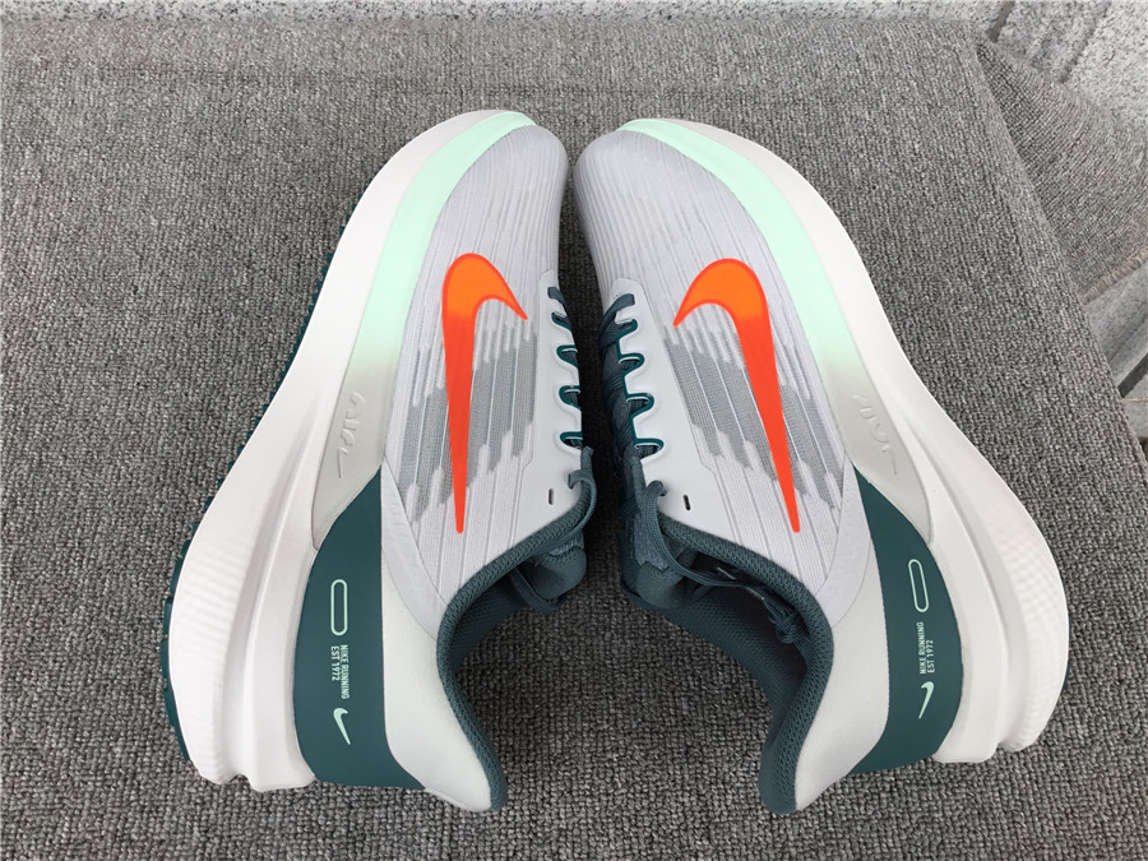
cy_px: 430
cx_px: 574
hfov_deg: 58.4
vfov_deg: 45.4
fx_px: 1028
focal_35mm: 31
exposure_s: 1/100
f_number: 2.4
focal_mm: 3.3
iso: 25
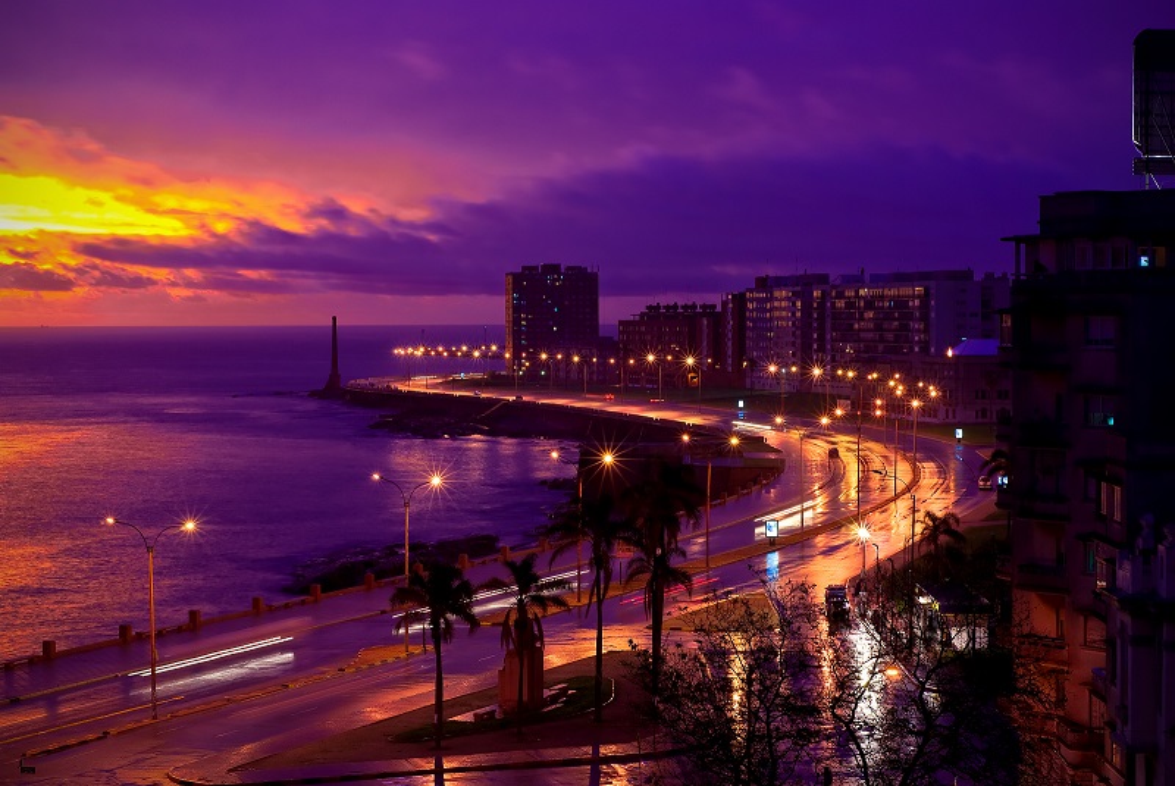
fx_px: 2450
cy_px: 393
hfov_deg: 27.0
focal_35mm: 75
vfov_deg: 18.2
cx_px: 588
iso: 100
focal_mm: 50
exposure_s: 2
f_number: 11
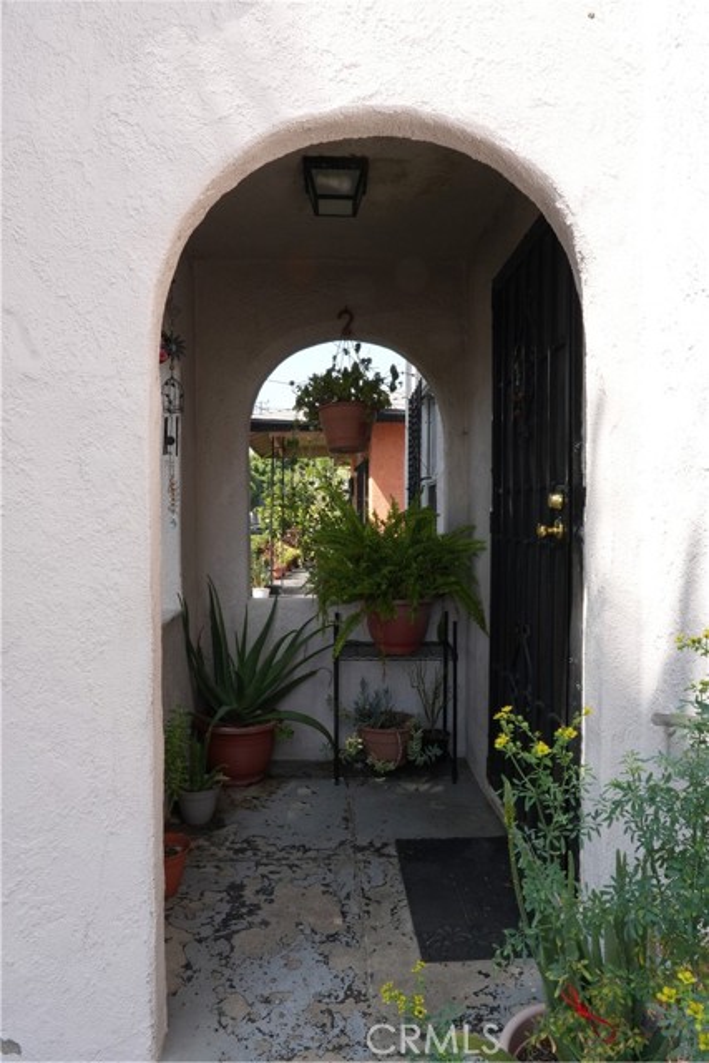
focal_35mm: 24
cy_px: 532
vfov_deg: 73.7
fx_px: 709
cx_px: 354
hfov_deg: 53.2
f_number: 14
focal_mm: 16
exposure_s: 1/60.1
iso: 250
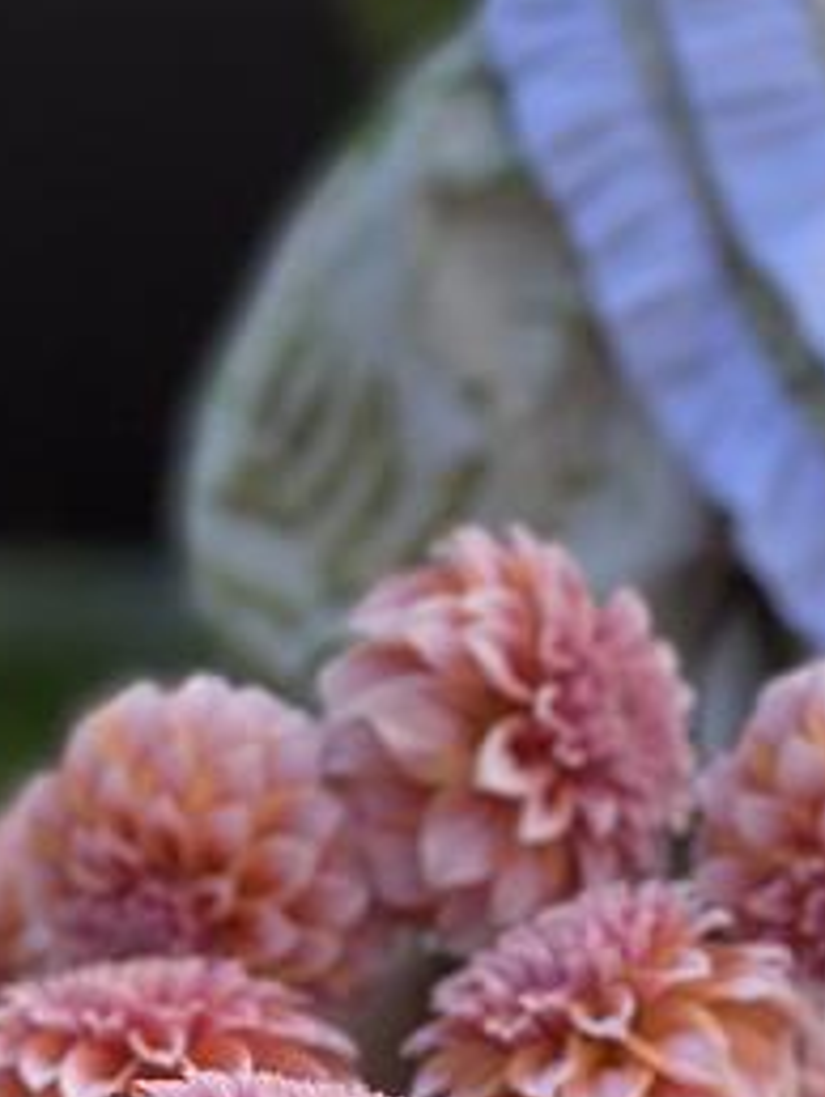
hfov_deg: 14.4
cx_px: 553
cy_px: 1560
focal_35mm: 103
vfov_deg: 17.5
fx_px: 3268
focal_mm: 4.25
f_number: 1.8
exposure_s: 1/268
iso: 32
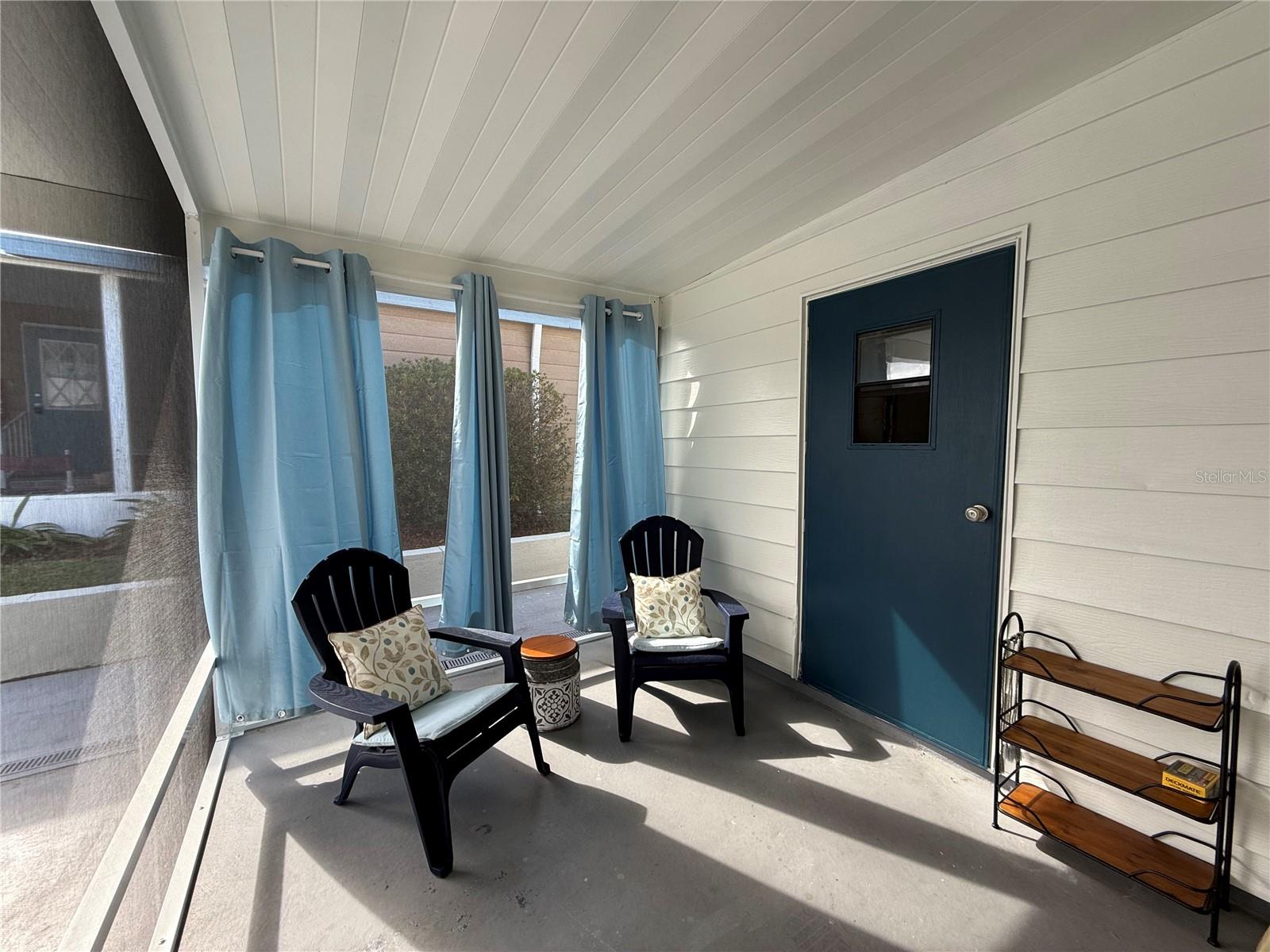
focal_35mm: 14
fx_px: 514
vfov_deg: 85.7
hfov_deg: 102.1
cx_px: 635
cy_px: 476
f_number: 2.2
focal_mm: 2.22
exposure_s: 1/99
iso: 40
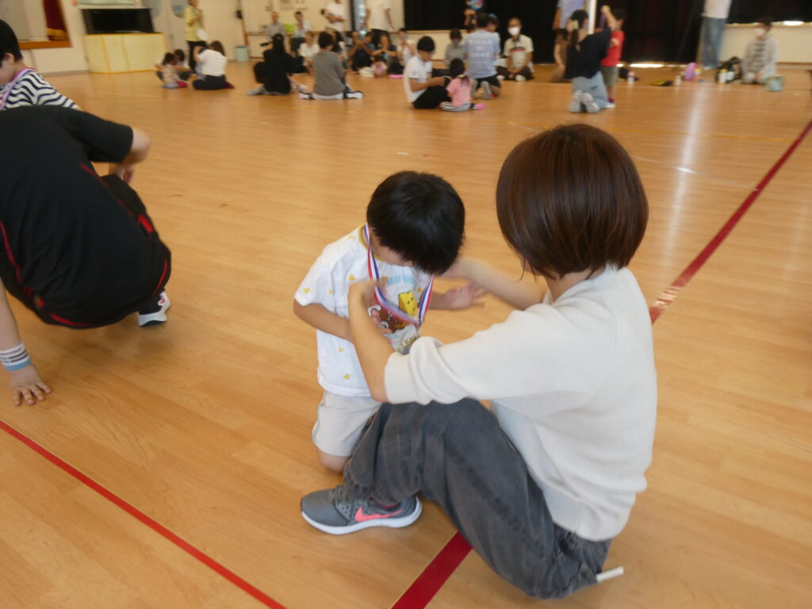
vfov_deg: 53.1
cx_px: 406
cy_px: 304
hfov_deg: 67.3
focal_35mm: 26
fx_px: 610
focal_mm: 4.7
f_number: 3.4
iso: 200
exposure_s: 1/60
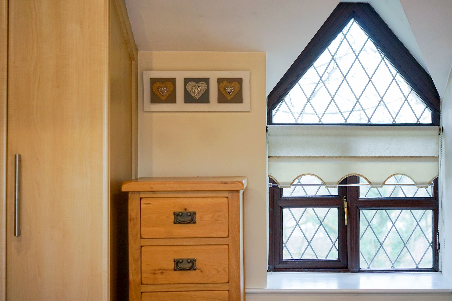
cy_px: 150
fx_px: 690
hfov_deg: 36.2
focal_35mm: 55
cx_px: 226
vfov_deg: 24.6
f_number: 2.8
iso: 250
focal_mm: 55
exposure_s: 1/125
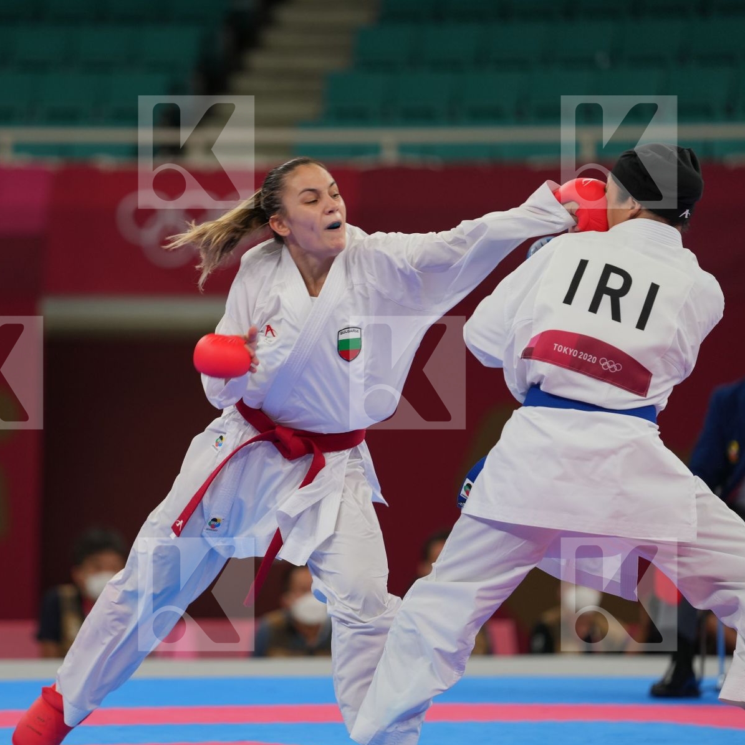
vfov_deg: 6.8
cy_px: 373
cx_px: 196
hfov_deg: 6.8
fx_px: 6233
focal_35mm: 256
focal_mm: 200
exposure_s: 1/1000
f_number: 2.8
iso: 500
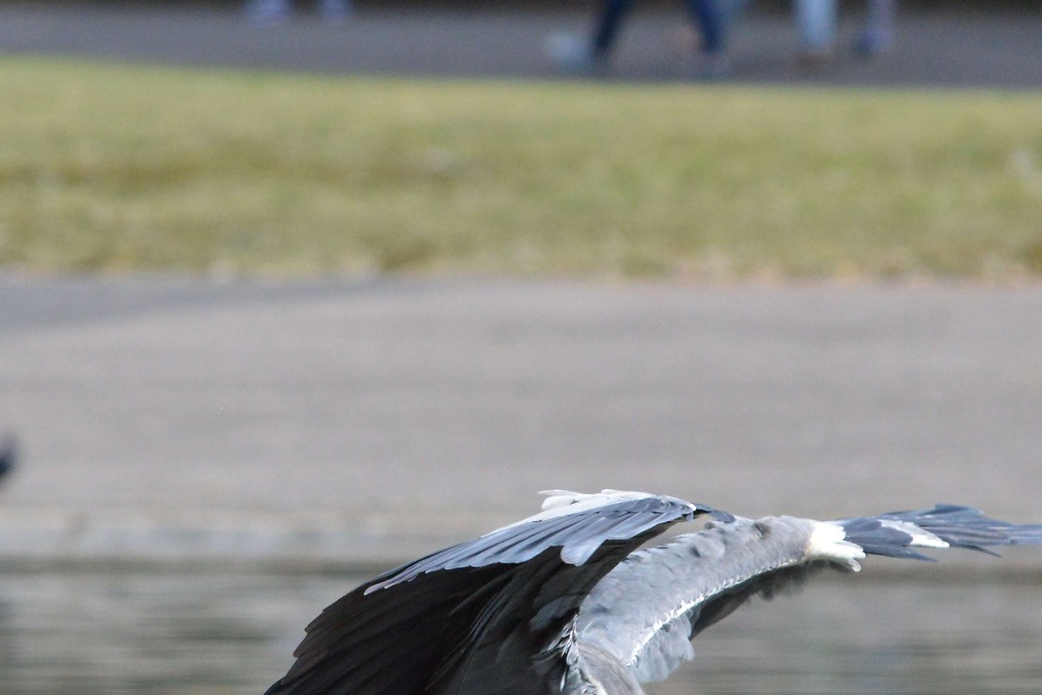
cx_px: 511
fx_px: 18786
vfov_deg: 2.1
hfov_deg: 3.2
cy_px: 425
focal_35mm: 649
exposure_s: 1/3200
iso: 1600
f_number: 7.1
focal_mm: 200
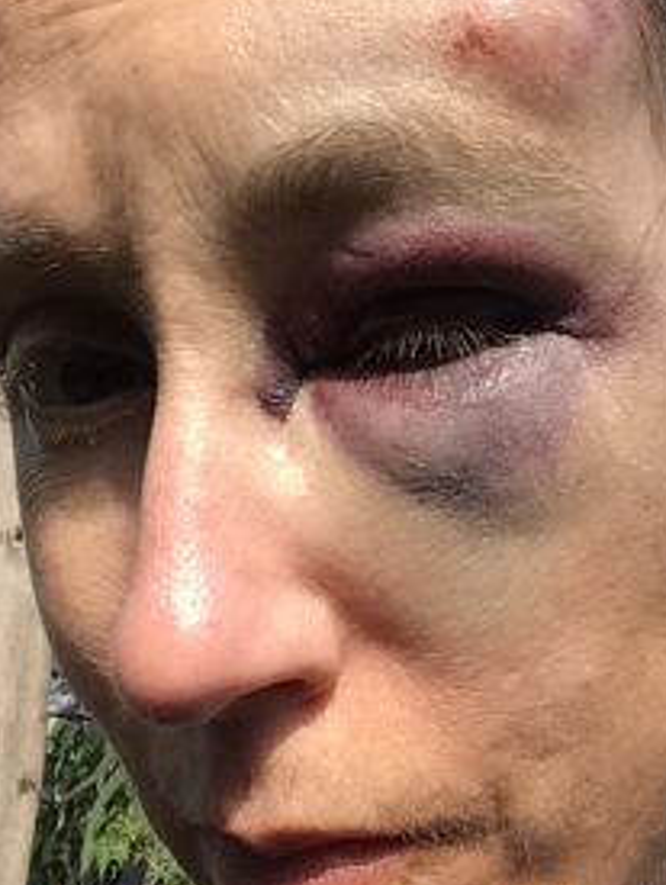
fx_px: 1536
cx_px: 405
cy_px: 426
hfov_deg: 24.4
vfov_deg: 32.1
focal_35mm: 60
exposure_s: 1/920
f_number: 2.4
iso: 50
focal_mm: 2.15
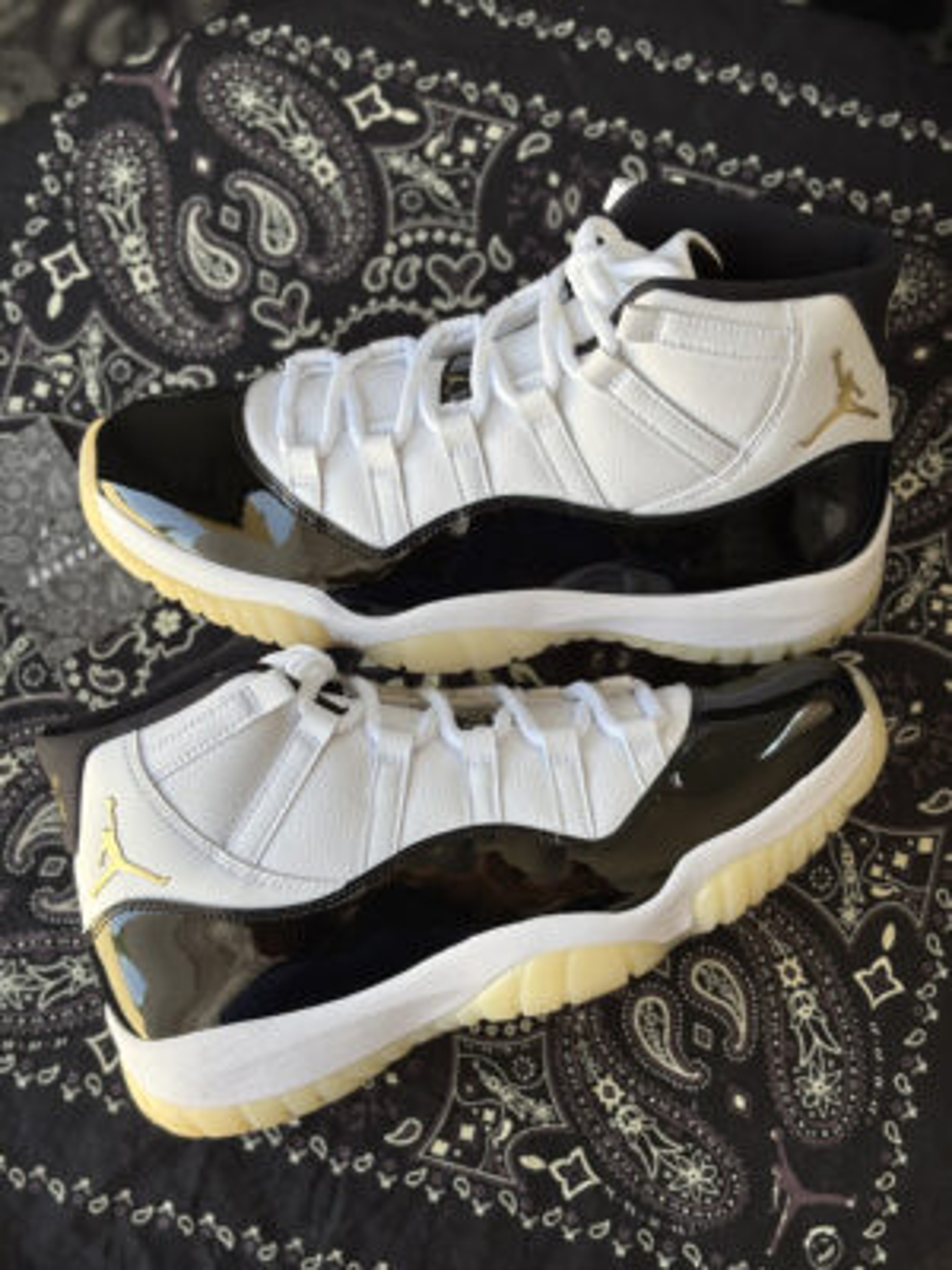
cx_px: 476
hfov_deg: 28.0
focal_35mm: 52
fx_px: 1907
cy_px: 635
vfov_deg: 36.8
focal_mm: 5.96
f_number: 1.6
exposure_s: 1/122
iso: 32
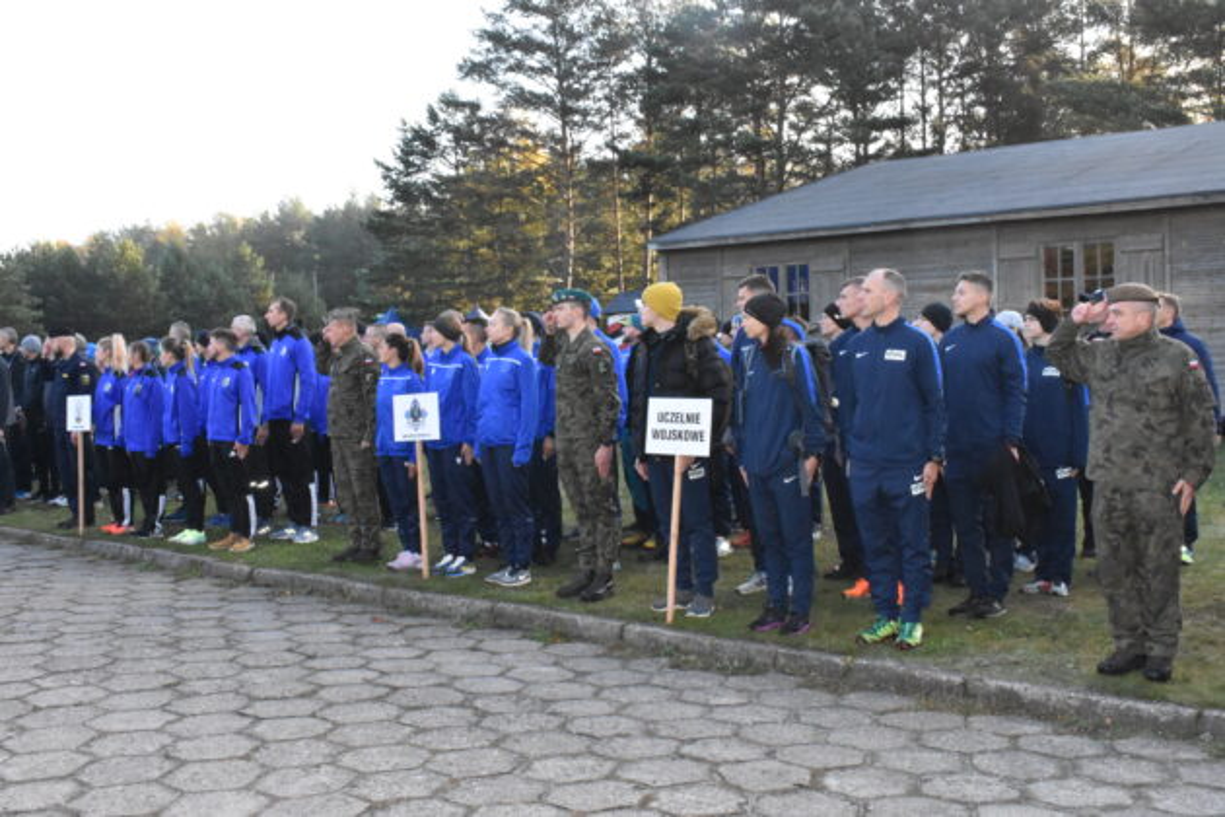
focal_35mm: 39
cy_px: 408
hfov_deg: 49.6
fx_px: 1327
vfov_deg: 34.2
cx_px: 612
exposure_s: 1/250
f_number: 20
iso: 6400
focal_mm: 26
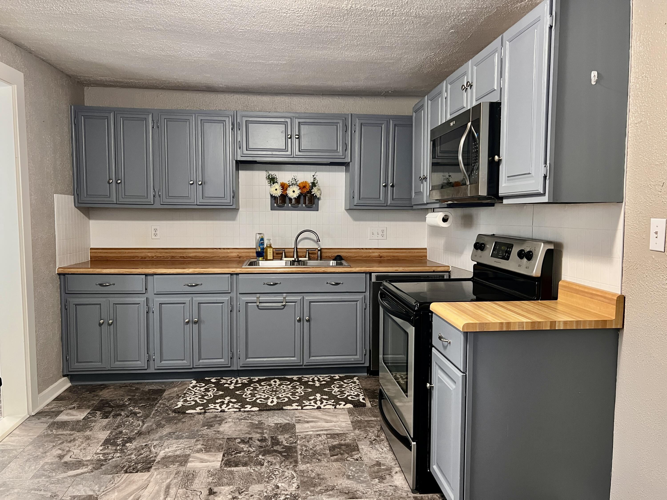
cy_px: 250
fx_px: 501
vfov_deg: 53.1
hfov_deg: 67.3
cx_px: 334
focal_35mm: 26
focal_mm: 5.7
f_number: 1.5
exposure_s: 1/60
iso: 320
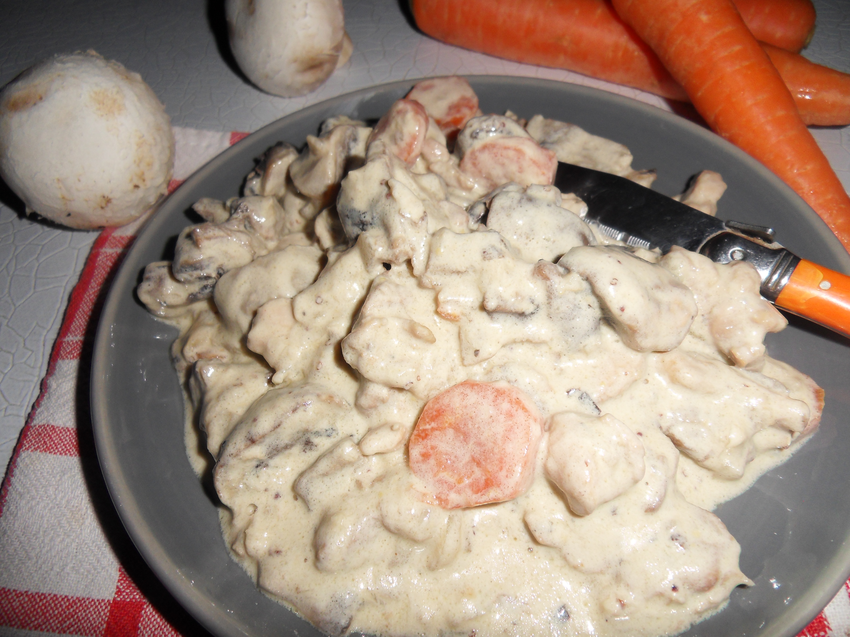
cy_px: 318
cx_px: 425
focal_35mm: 24
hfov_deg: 71.6
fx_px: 589
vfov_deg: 56.8
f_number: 7.5
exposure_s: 1/45
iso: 100
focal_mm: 4.2
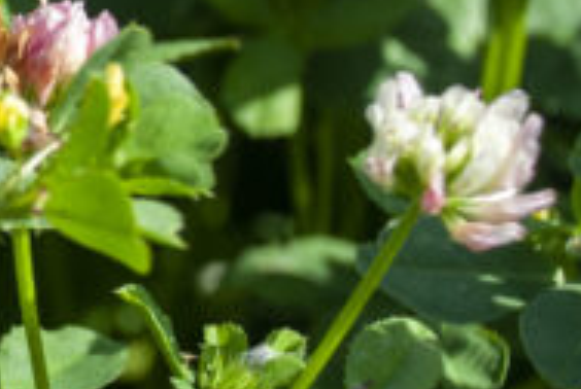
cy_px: 29
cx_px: -695
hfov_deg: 4.9
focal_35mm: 408
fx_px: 6595
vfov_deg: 3.4
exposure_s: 1/160
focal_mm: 50
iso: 100
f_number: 6.3
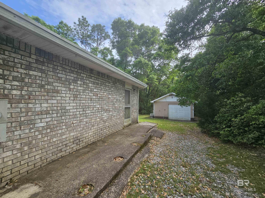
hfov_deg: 106.2
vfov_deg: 89.9
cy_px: 99
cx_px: 132
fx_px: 100
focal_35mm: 13
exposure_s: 1/970
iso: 50
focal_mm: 2.2
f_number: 2.2
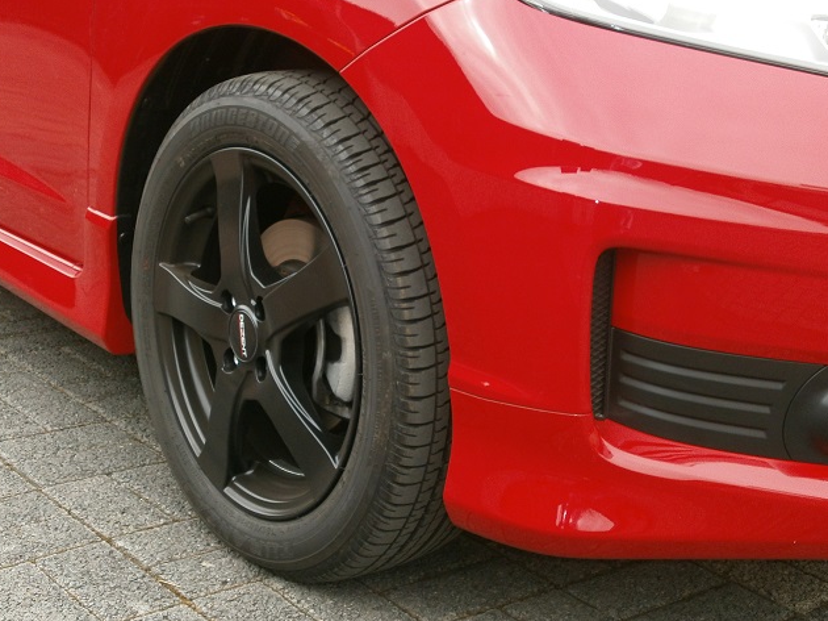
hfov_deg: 33.2
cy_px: 279
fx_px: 1387
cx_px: 397
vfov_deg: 25.2
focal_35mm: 58
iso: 125
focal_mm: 8.1
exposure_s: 1/250
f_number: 3.8
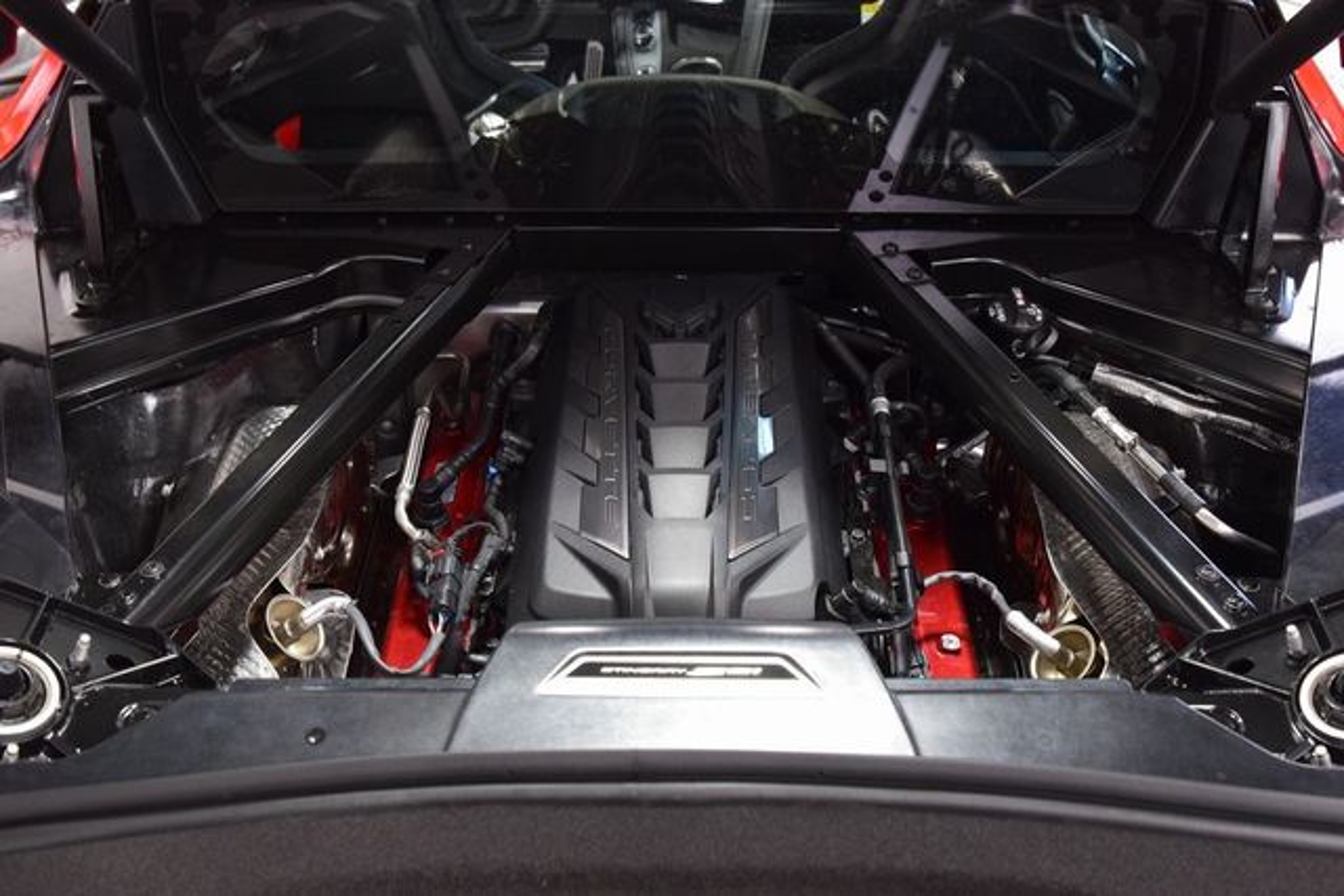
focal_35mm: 36
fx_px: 1344
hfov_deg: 53.1
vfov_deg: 36.9
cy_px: 448
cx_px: 672
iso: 1600
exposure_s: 1/15
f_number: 6.3
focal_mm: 24
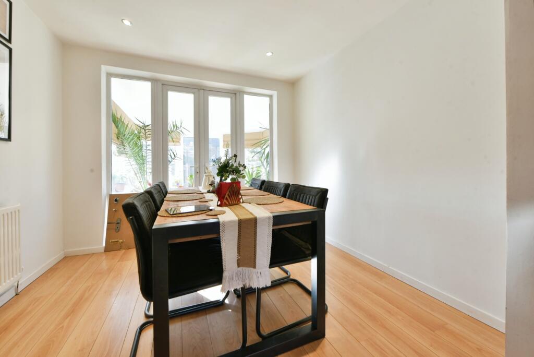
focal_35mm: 14
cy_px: 178
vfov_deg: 81.3
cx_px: 267
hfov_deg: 104.2
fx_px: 208
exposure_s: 1/30
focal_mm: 14
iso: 800
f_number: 10
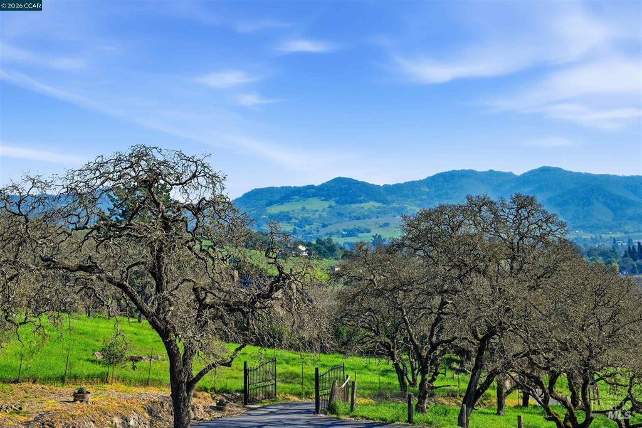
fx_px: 874
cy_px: 214
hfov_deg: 40.4
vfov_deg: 27.5
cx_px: 321
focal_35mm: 49
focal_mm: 49
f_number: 13
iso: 125
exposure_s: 1/640
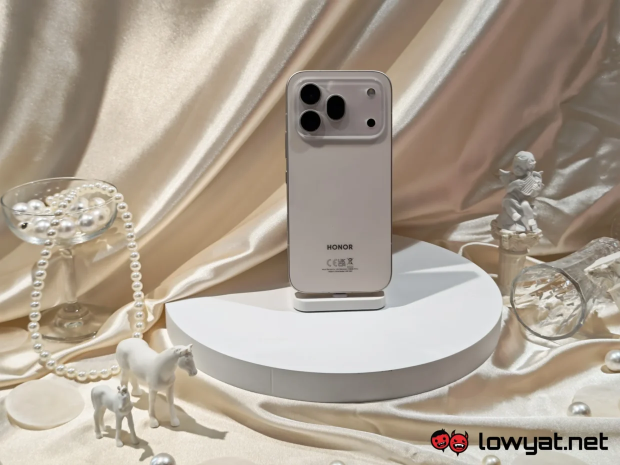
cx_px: 310
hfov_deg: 41.2
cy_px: 232
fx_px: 824
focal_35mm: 46
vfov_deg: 31.5
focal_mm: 5.4
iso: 64
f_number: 1.6
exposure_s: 1/100
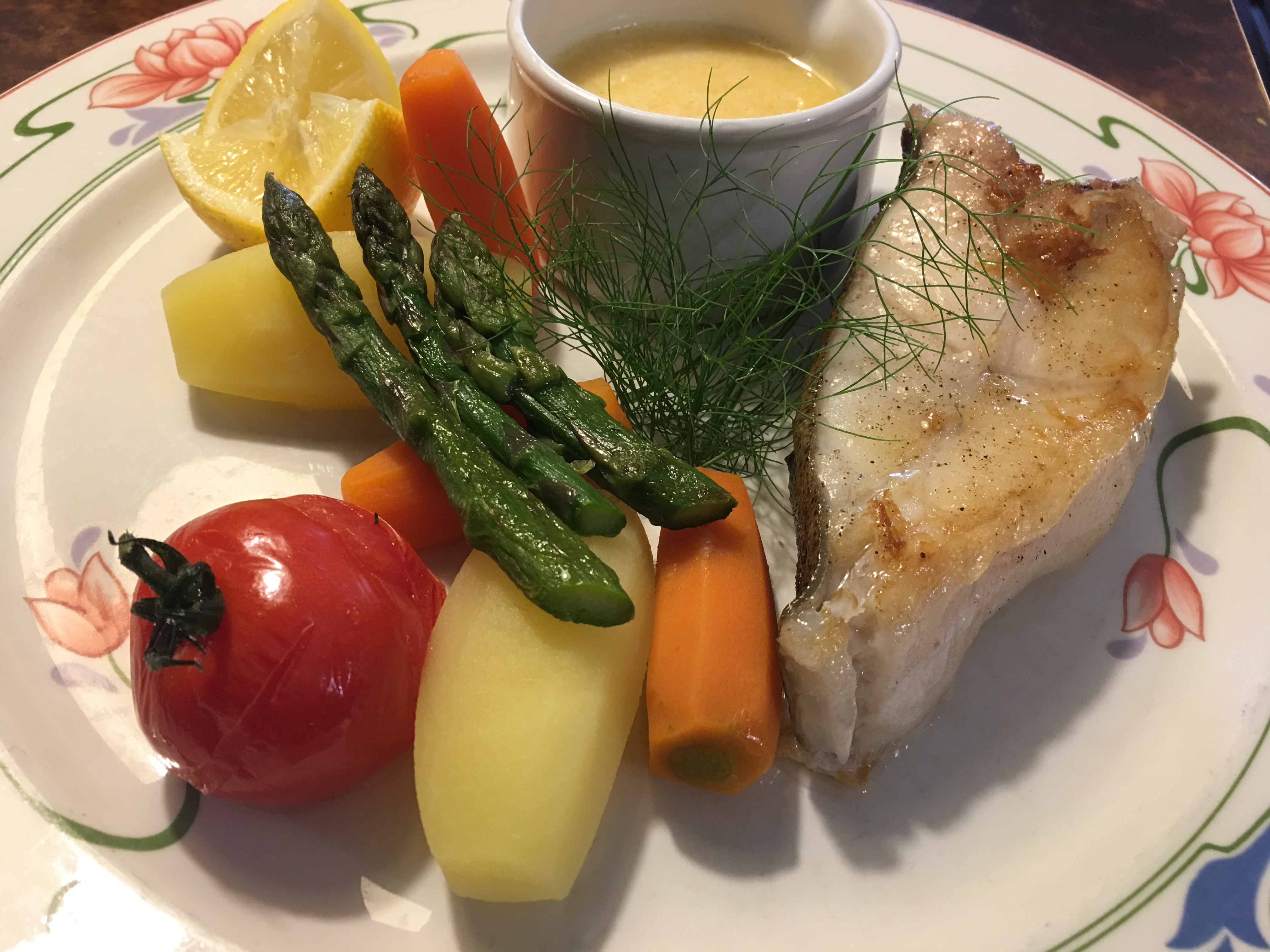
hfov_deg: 61.7
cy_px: 476
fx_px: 1064
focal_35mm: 29
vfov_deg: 48.2
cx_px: 635
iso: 50
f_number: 2.2
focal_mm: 4.15
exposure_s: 1/17
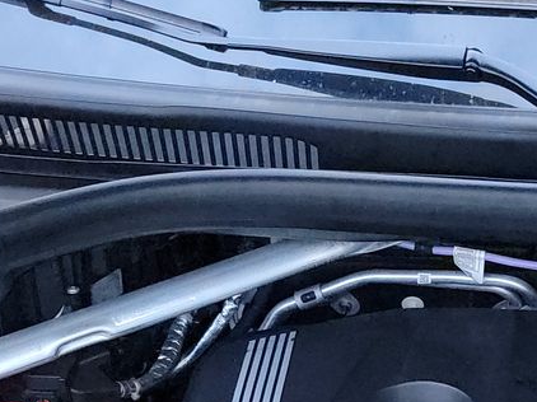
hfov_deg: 20.8
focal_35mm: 91
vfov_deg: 15.6
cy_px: 490
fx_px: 1411
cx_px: 540
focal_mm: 6.7
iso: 2934
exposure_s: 1/59
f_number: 1.8
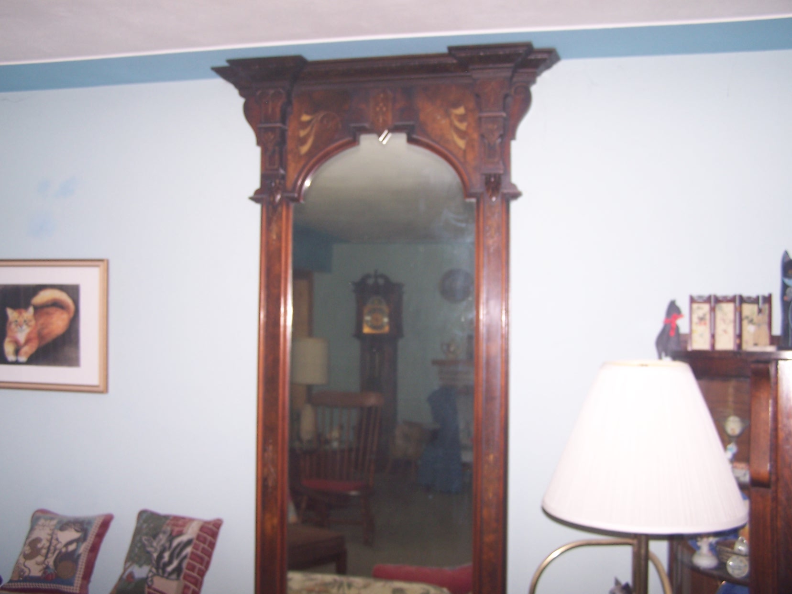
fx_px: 869
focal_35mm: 38
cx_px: 396
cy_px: 297
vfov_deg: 37.7
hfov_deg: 49.0
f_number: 2.8
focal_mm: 6.3
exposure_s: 1/60
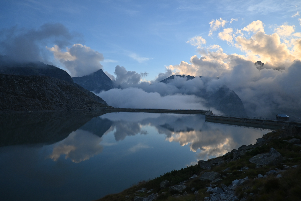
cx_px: 150
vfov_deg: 53.1
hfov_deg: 73.7
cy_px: 100
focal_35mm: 24
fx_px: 201
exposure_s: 1/1250
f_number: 4
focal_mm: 16
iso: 400
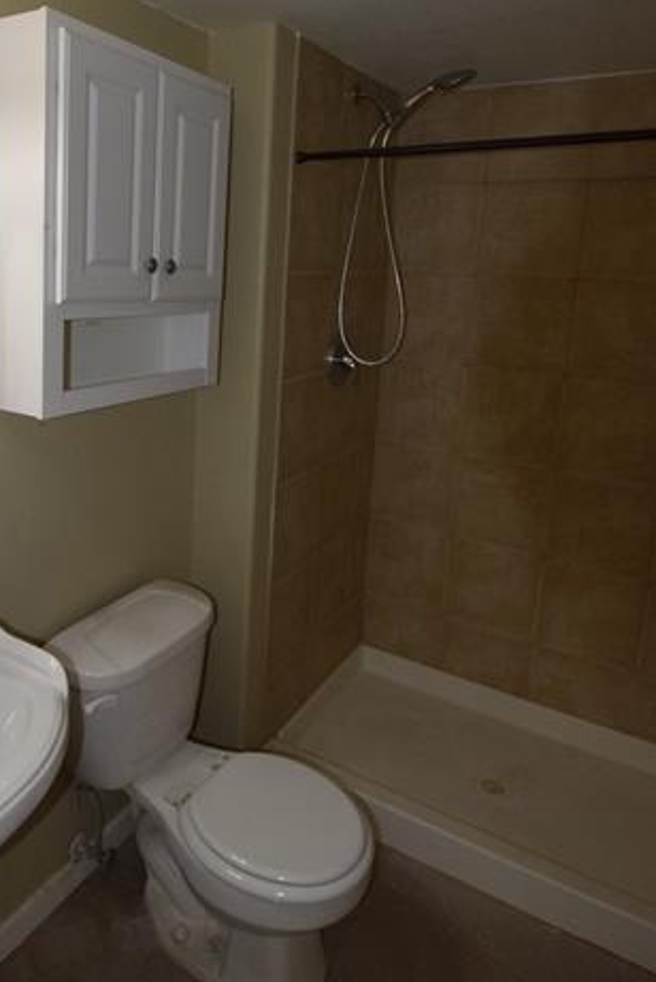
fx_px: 682
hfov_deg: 49.9
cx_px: 188
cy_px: 369
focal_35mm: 25
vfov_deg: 70.3
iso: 800
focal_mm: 10
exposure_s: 1/100
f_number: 5
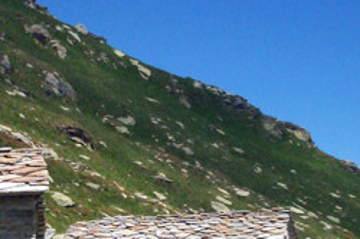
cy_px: 193
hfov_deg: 17.0
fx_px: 1198
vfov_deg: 11.3
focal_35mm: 120
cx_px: 102
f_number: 4.5
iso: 100
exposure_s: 1/736
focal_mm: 5.9
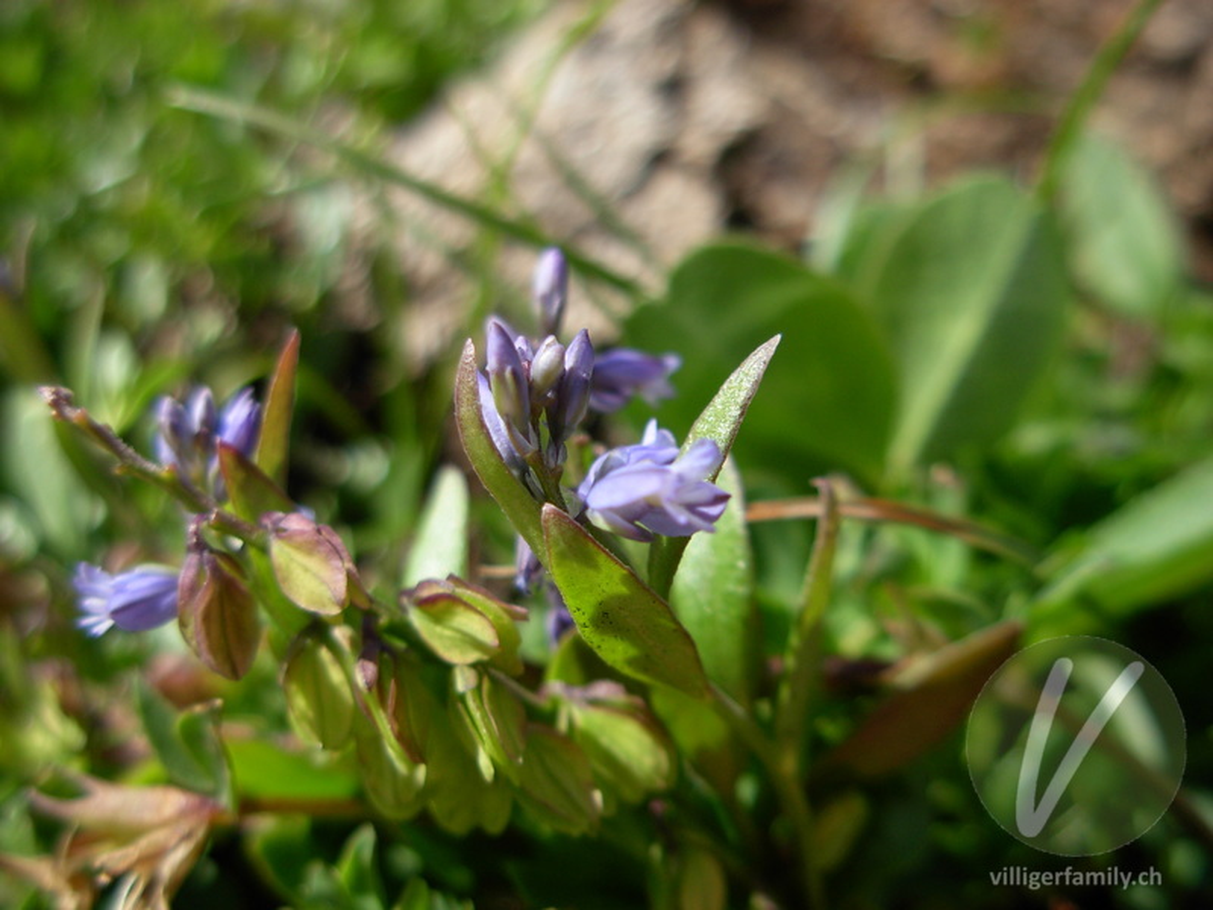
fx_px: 1332
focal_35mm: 38
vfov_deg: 37.7
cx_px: 606
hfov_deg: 49.0
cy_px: 455
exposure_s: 1/966
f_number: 2.9
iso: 79
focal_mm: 6.3
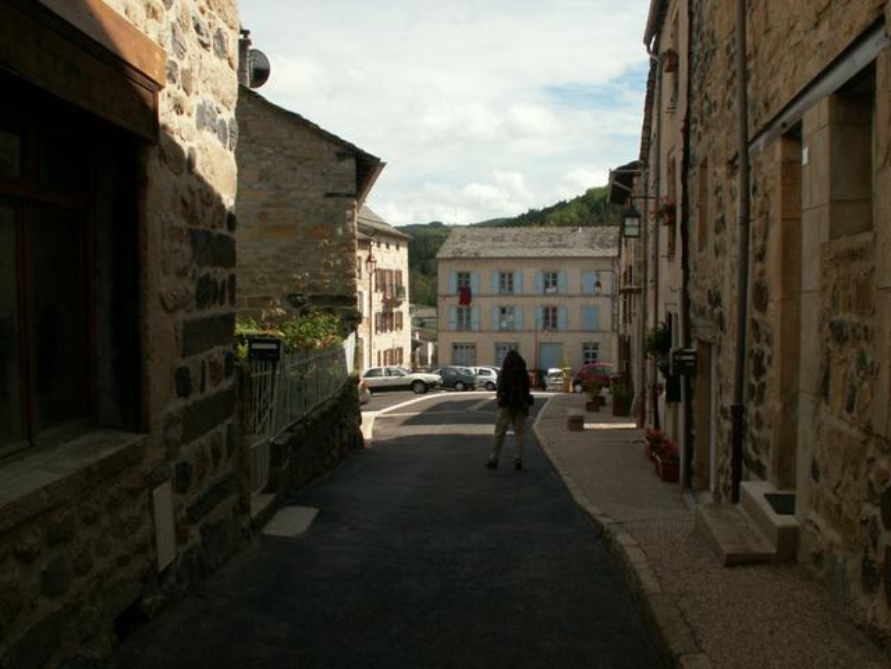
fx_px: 901
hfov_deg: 52.6
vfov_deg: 40.7
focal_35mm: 35
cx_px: 446
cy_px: 334
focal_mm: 5.86
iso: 50
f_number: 7.1
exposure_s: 1/200
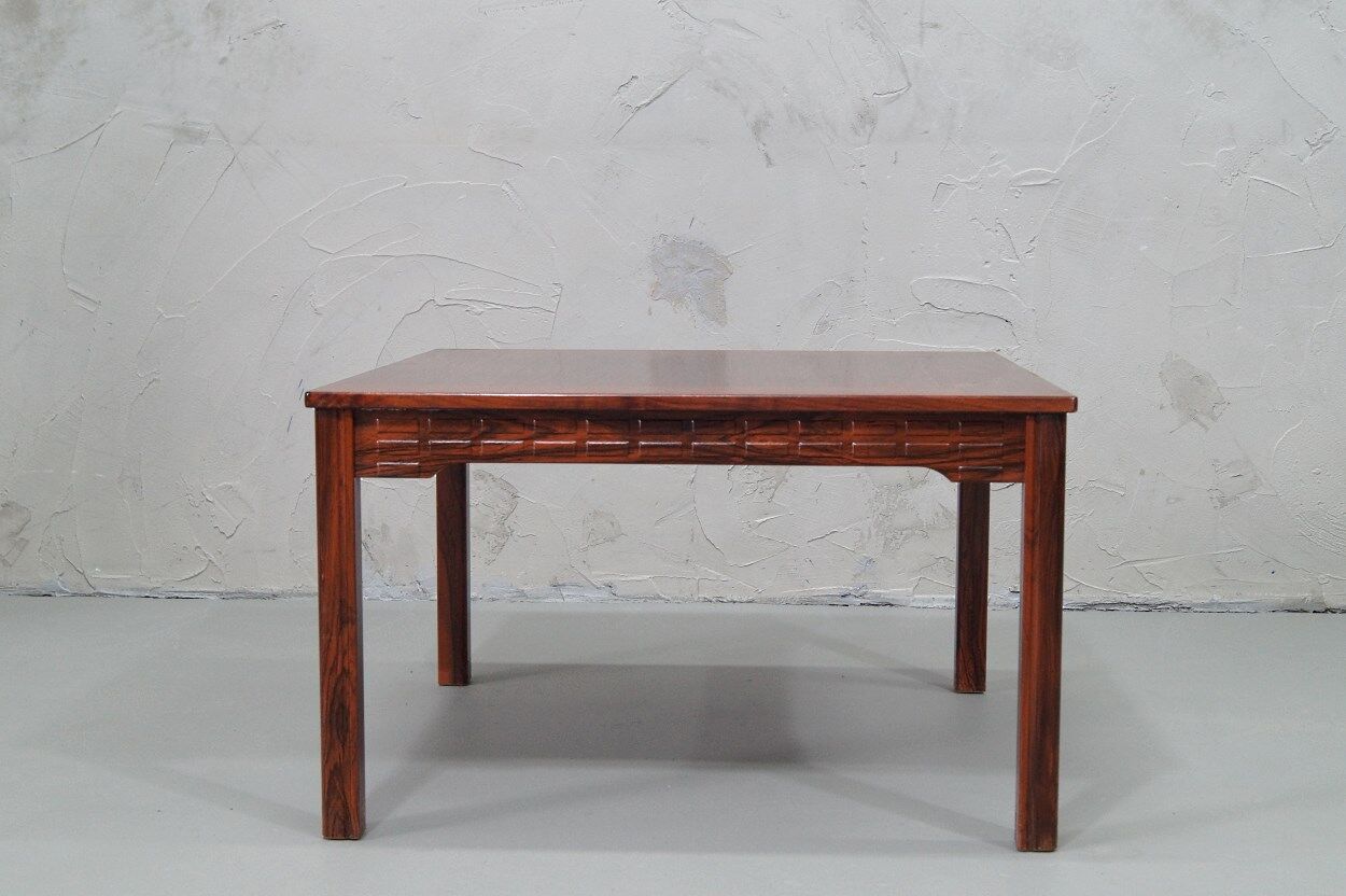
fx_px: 1962
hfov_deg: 37.9
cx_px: 673
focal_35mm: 52
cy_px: 448
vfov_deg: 25.7
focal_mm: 35
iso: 800
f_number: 8
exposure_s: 1/13
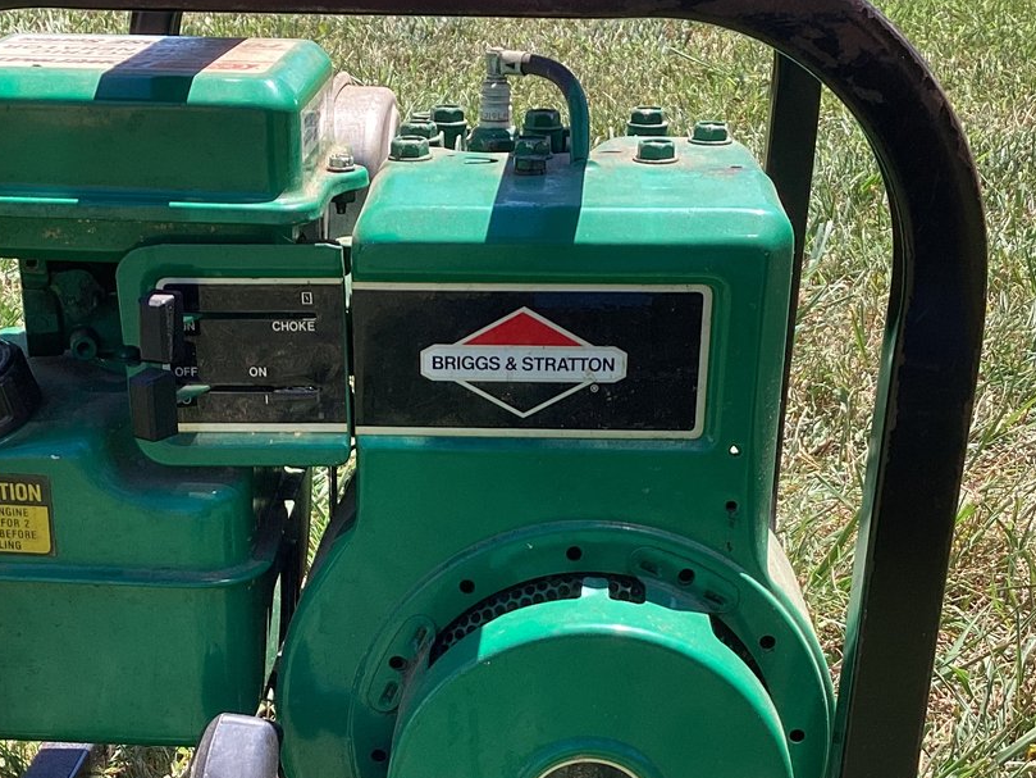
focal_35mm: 58
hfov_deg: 33.2
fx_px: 1736
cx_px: 442
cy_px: 622
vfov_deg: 24.8
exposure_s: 1/256
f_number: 2.4
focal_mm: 3.3
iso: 25
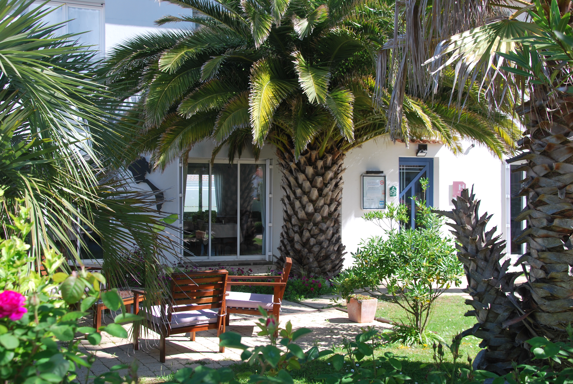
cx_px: 286
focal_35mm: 38
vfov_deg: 35.6
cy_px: 192
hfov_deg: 51.2
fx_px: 598
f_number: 6.3
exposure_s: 1/160
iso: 100
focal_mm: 25
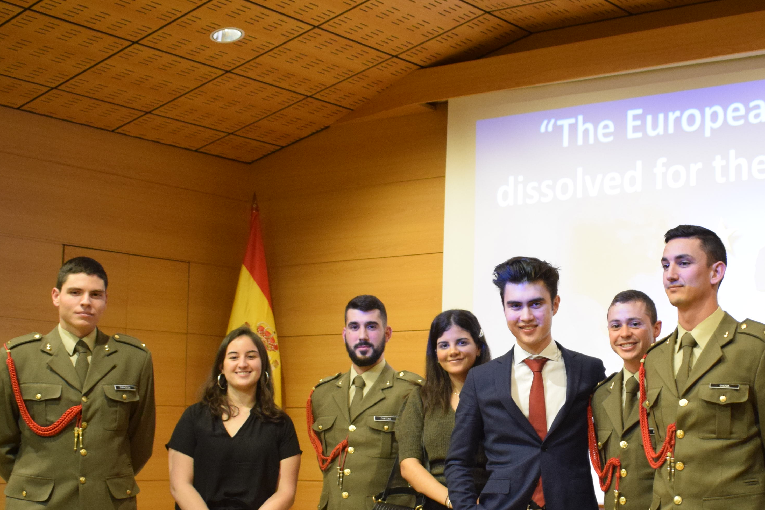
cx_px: 584
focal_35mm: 64
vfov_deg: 21.1
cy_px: 377
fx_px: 1360
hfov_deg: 30.8
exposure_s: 1/60
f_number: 3.8
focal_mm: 21
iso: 1600
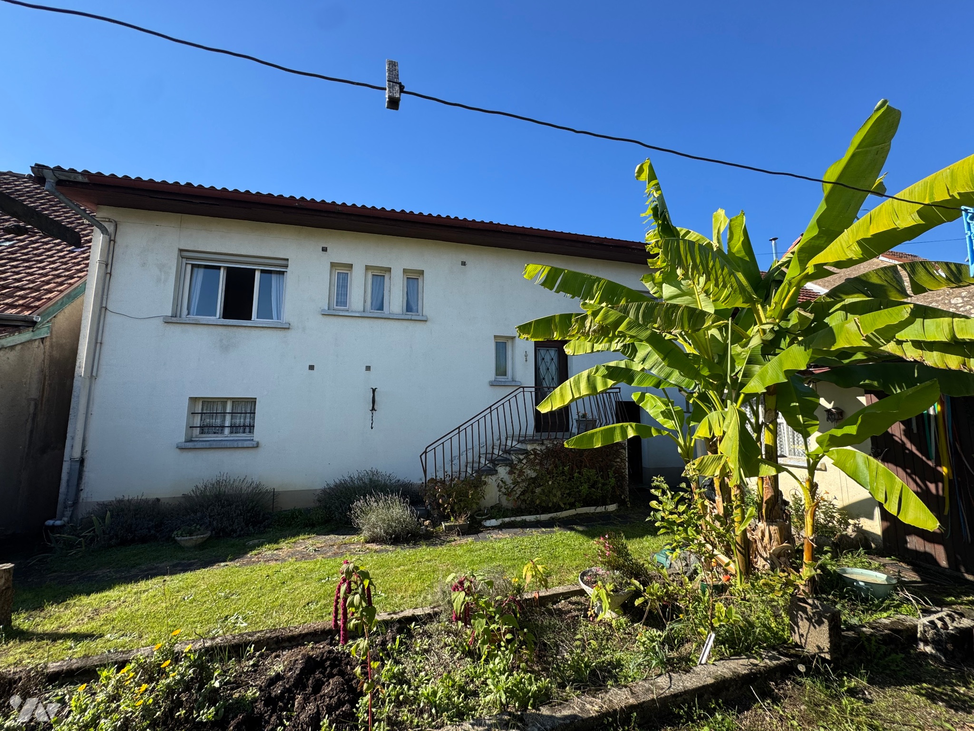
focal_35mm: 14
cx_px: 487
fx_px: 394
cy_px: 366
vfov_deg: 85.7
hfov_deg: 102.1
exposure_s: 1/734
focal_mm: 2.22
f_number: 2.2
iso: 40
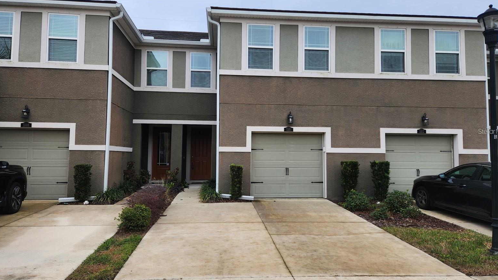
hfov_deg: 71.9
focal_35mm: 26
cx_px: 250
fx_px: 343
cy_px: 131
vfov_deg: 44.4
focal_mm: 5.4
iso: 20
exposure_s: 1/360
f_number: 1.8
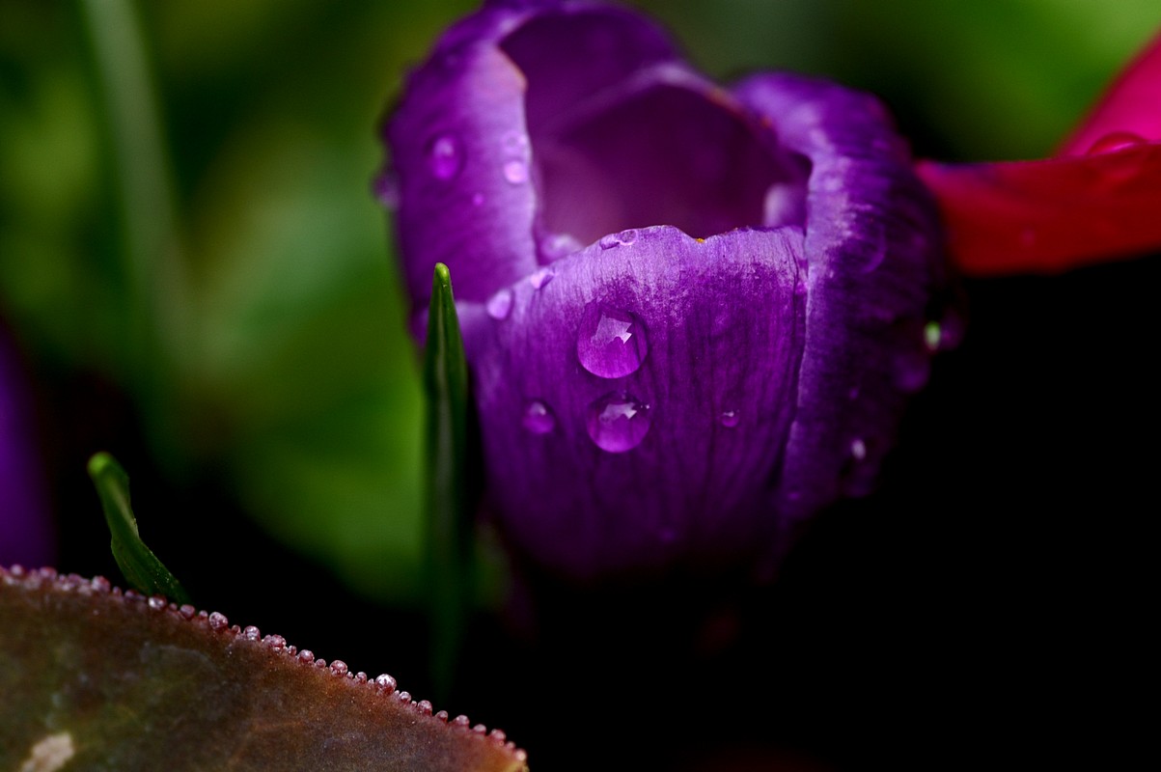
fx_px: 5075
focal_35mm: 158
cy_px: 386
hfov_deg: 13.1
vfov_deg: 8.7
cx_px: 580
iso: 100
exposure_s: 1/90
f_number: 4
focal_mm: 105
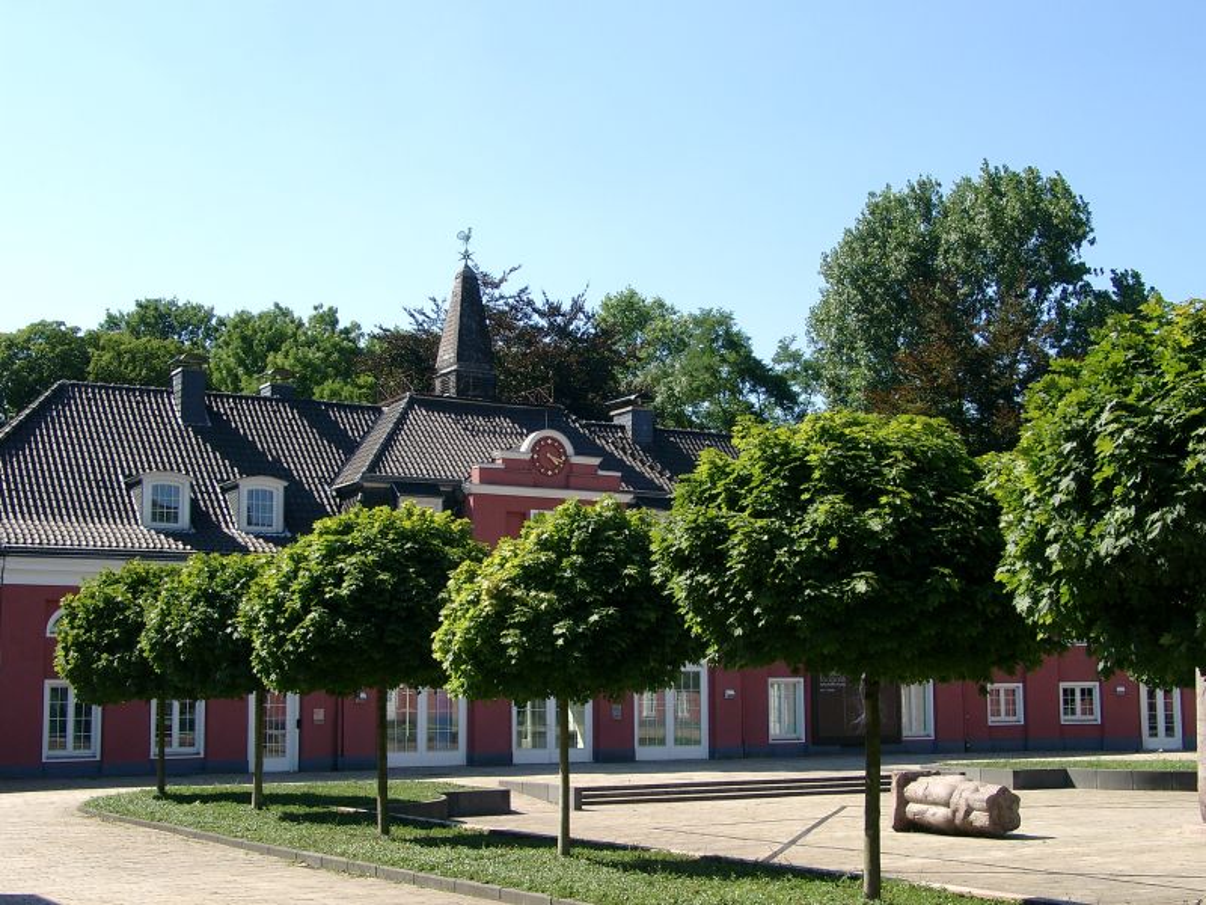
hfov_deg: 38.2
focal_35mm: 50
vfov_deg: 29.1
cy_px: 452
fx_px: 1742
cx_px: 603
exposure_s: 1/378
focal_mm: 10.4
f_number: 4
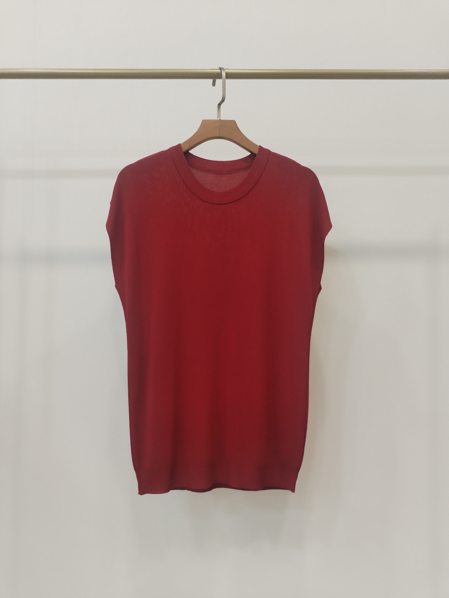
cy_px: 299
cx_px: 224
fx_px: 502
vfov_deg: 61.7
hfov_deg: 48.2
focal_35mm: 29
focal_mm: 4.75
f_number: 1.8
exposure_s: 1/60
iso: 389
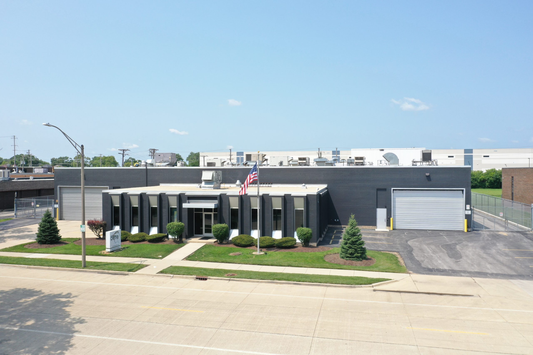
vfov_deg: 46.4
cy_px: 178
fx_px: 415
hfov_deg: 65.5
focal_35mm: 28
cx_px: 266
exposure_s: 1/320
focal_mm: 10.26
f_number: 5.6
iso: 100
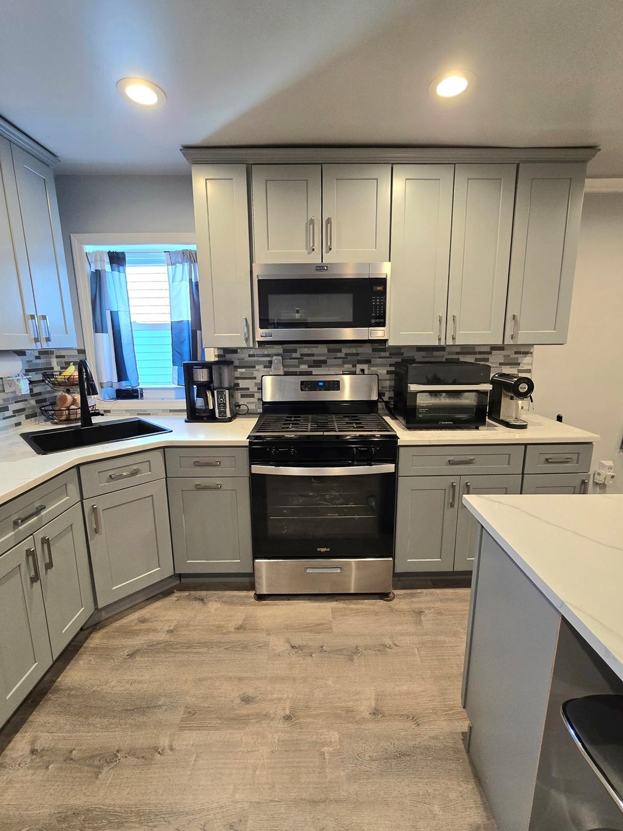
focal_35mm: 14
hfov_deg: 85.7
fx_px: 336
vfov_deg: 102.0
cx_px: 304
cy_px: 430
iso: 250
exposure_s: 1/50.3
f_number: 2.2
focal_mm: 2.2
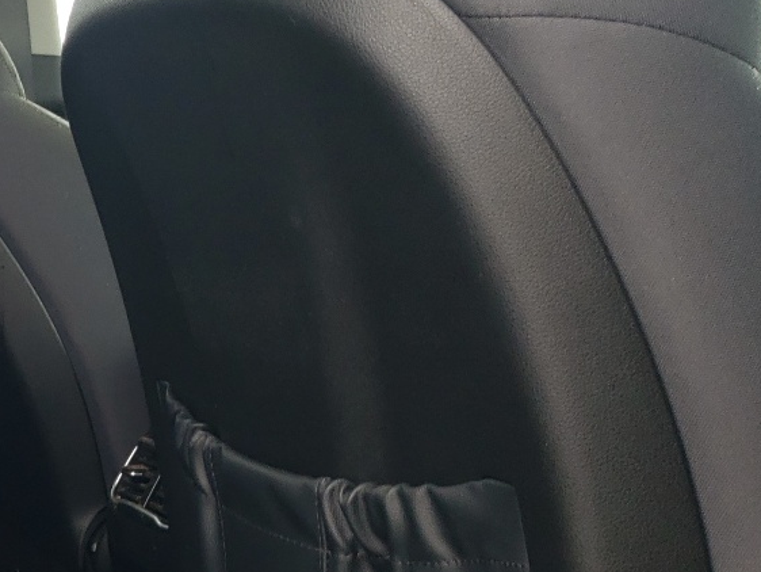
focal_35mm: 74
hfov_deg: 22.6
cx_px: -306
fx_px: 1628
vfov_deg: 19.8
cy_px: 408
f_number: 1.5
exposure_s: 1/147
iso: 50
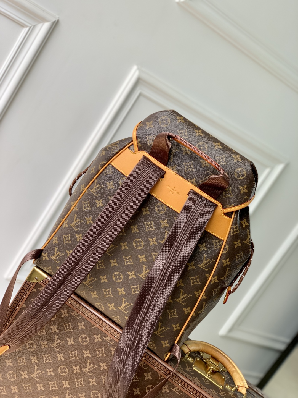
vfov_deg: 36.8
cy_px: 199
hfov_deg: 28.0
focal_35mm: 52
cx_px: 149
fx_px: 597
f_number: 2.4
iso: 16
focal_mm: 6
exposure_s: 1/122
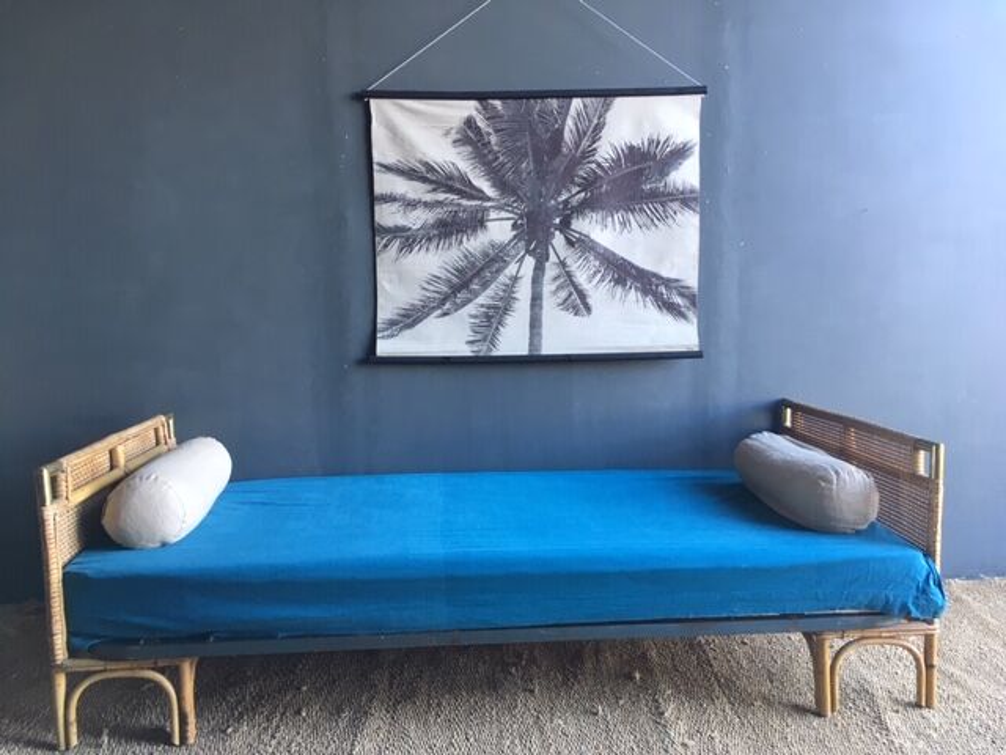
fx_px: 843
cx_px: 503
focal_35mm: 29
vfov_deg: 48.2
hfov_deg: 61.7
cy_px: 378
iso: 64
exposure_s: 1/33
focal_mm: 4.15
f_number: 2.2
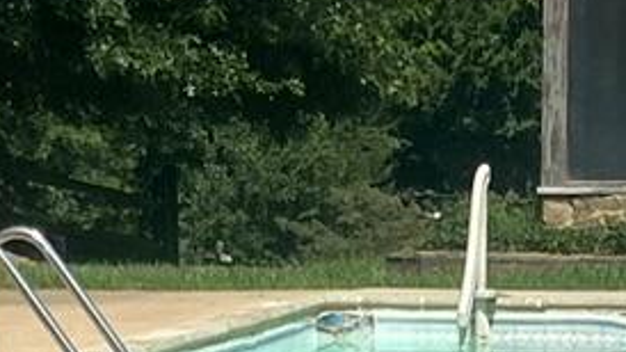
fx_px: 3518
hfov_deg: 10.1
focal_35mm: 212
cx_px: 525
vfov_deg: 5.4
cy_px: 1026
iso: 32
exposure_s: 1/4274
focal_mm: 4.25
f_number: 1.8
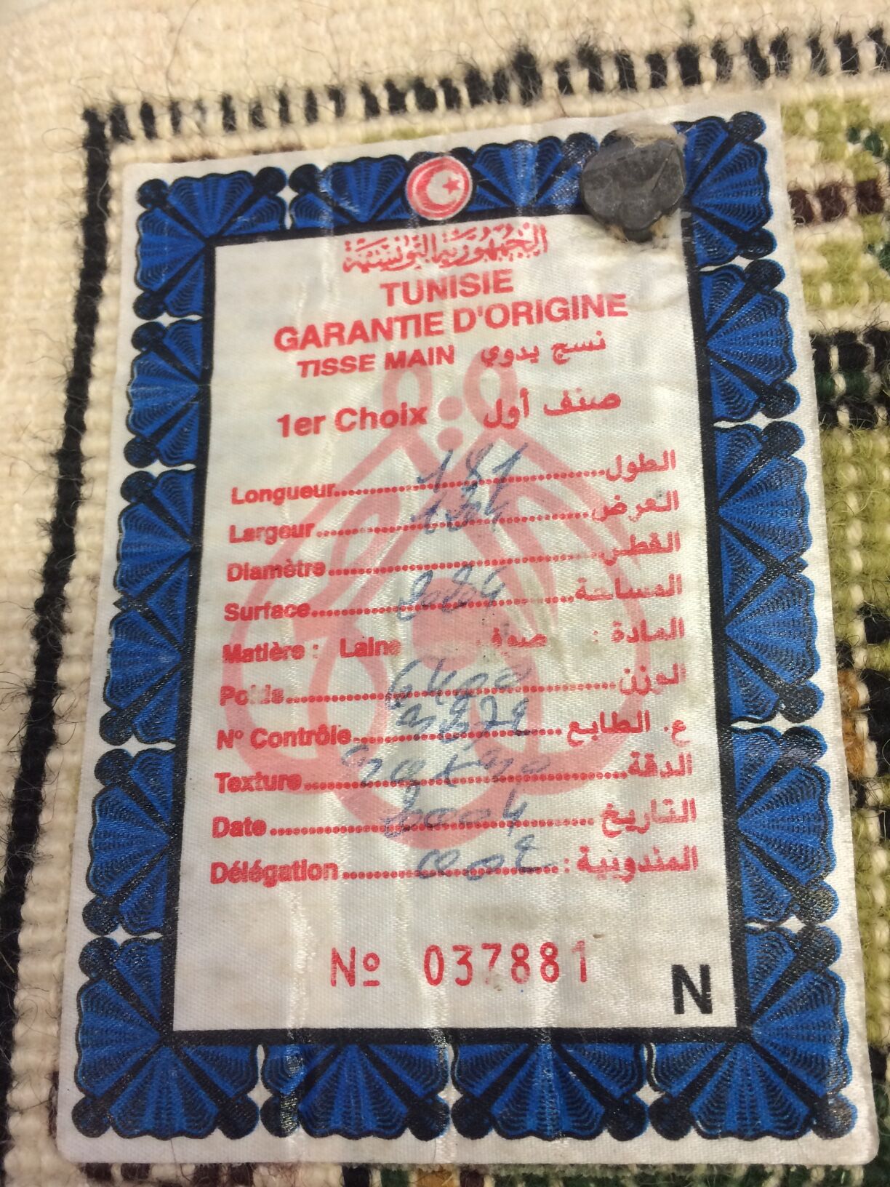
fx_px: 994
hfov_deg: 48.2
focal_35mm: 29
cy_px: 594
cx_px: 445
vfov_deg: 61.7
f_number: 2.2
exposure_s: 1/33
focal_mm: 4.15
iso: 100
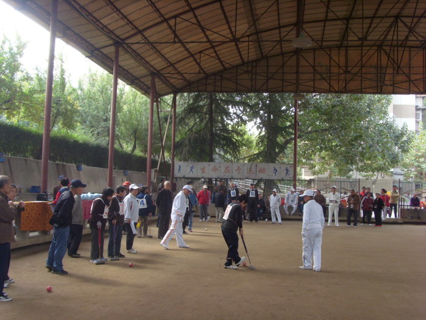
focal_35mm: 36
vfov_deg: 39.7
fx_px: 443
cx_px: 213
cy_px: 160
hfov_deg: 51.4
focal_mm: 6
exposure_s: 1/90
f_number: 3.5
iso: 100
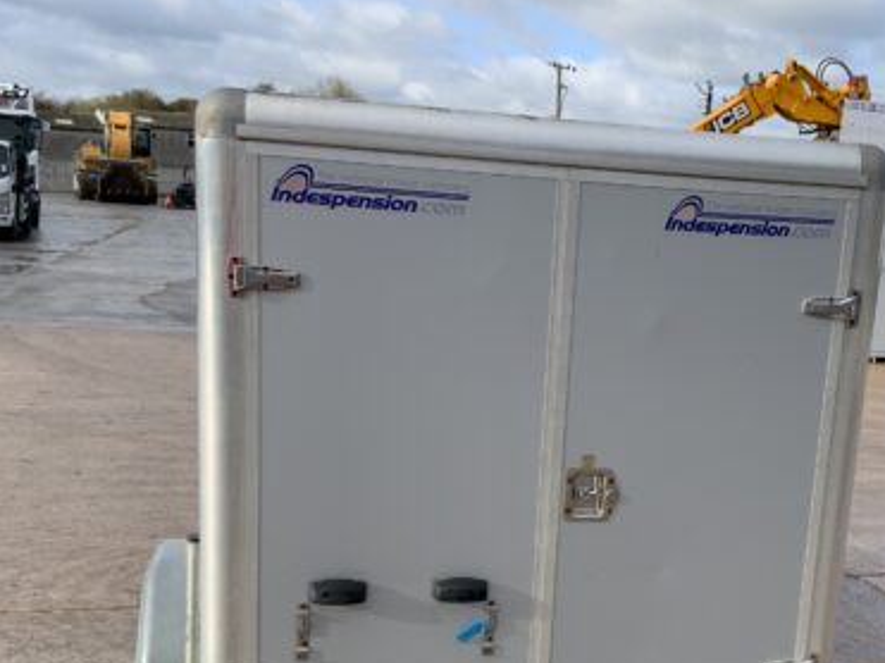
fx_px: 1278
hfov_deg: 37.6
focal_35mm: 50
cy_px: 487
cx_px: 625
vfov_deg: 28.7
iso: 16
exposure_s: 1/1035
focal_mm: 3
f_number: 1.8
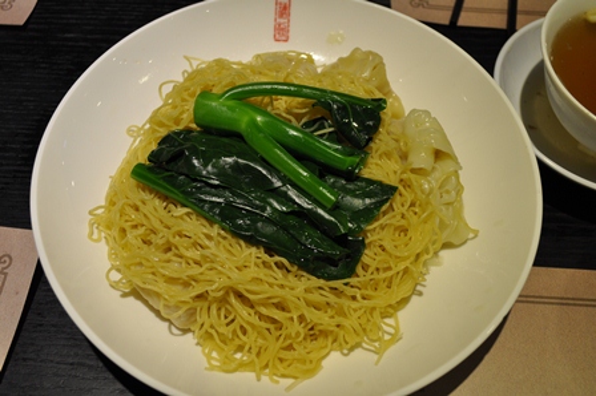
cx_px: 298
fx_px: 645
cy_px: 198
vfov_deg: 34.2
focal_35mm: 39
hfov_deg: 49.6
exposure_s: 1/15
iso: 400
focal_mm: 26
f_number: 6.3
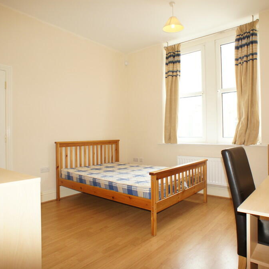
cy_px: 134
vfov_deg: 52.5
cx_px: 144
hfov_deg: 52.5
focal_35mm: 31
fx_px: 273
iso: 200
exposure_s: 1/80
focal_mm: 16
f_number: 3.2
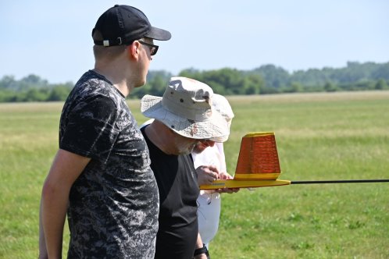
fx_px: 1534
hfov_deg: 14.4
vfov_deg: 9.7
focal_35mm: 142
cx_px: 194
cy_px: 130
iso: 320
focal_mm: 95
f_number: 8
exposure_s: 1/1000
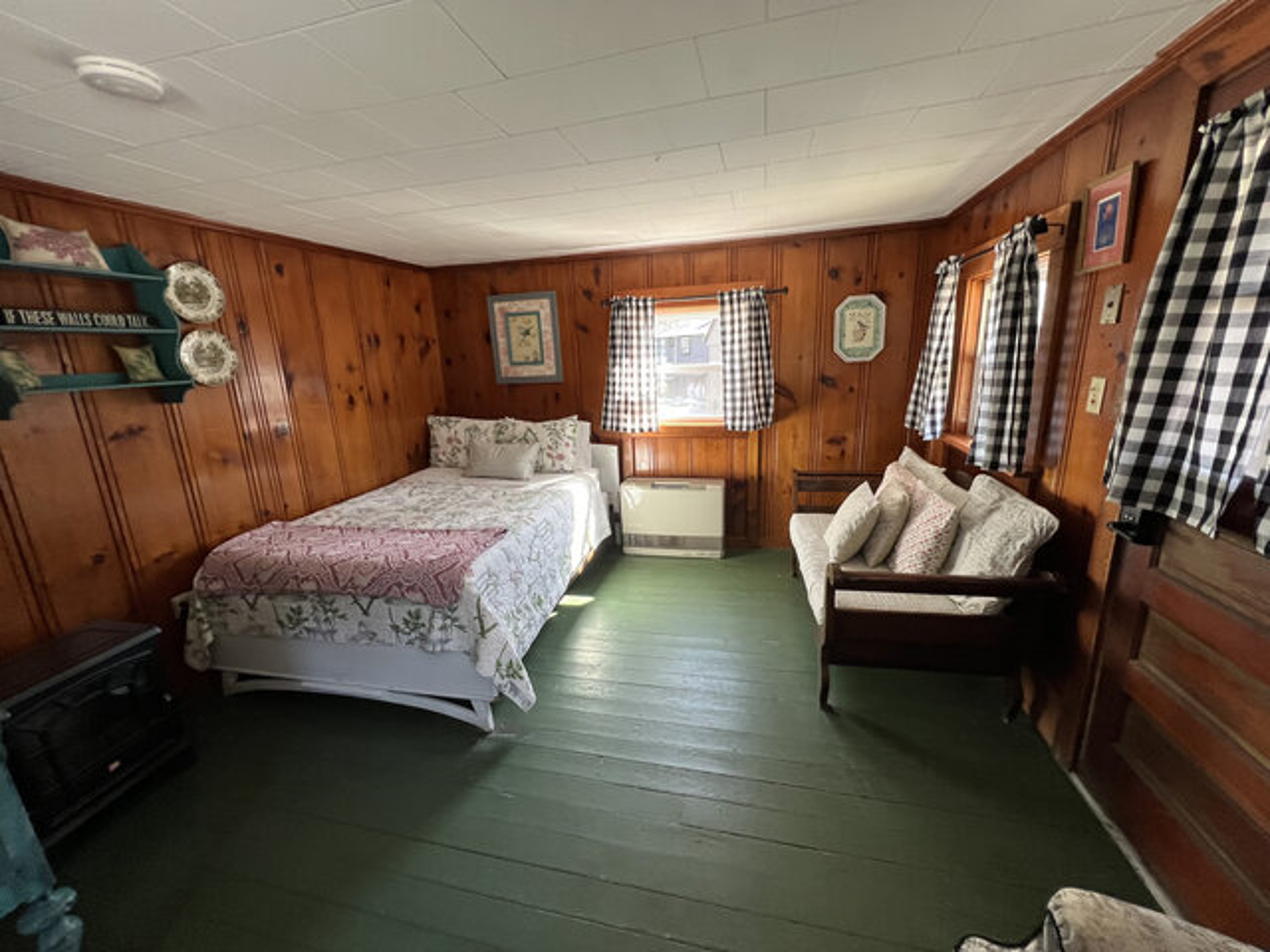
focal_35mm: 13
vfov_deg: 89.9
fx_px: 477
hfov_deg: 106.2
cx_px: 635
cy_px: 476
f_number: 1.8
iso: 200
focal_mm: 1.57
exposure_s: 1/99
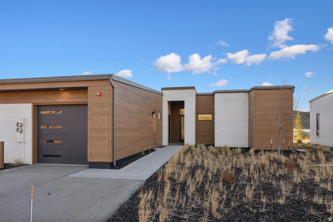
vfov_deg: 53.2
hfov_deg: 73.7
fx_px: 222
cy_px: 111
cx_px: 166
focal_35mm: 24
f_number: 8
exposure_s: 1/800
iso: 640
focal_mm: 24
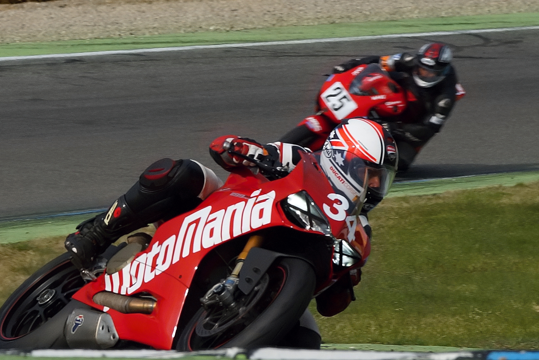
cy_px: 201
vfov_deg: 3.5
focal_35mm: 391
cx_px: 248
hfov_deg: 5.3
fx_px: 5854
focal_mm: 230
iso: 400
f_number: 11
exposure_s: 1/800
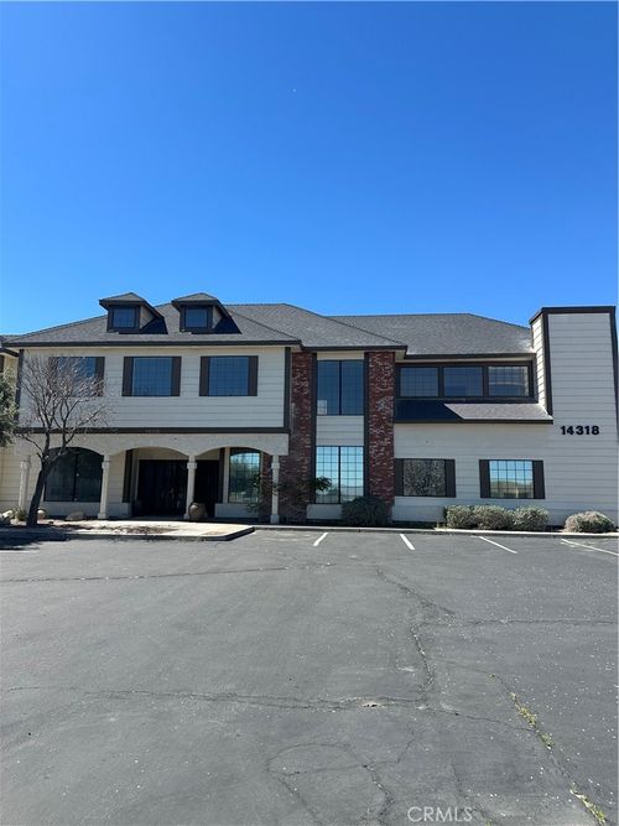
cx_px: 310
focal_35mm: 24
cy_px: 413
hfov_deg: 56.8
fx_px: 572
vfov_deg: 71.6
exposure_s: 1/3356
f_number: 1.78
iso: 80
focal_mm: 6.86
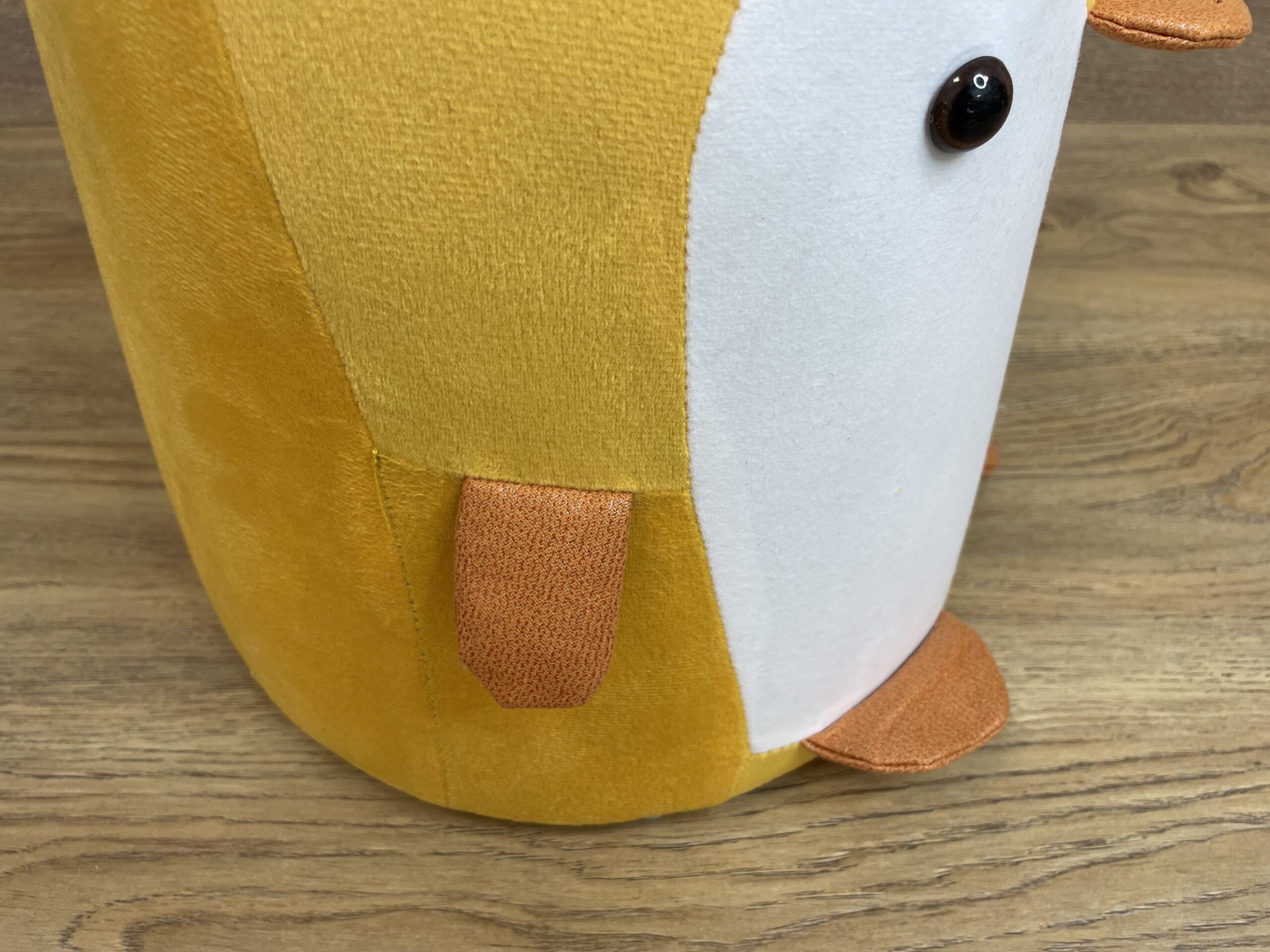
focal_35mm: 26
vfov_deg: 53.1
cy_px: 476
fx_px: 954
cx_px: 635
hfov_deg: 67.3
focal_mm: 4.2
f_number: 1.6
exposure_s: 1/100
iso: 50
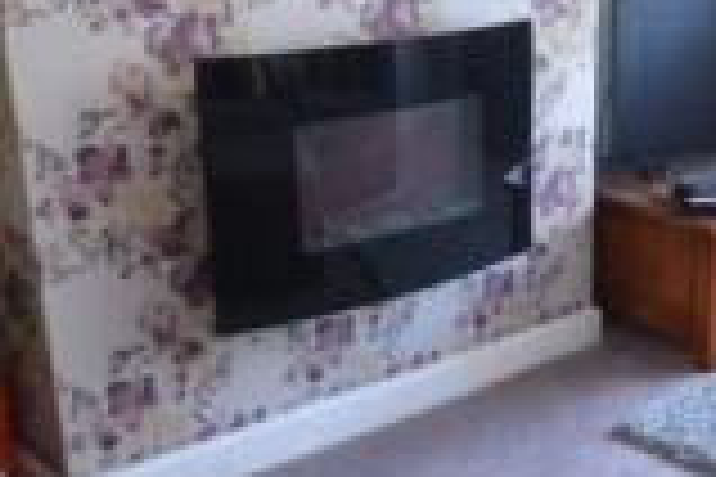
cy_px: 290
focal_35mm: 62
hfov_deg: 30.5
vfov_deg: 21.9
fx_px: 1233
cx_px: 684
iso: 400
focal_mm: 10
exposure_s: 1/5
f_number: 8
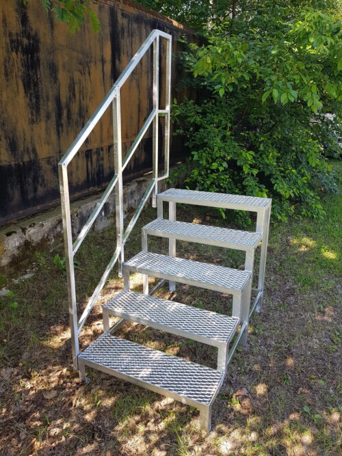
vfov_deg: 67.3
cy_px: 228
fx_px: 343
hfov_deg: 53.0
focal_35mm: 26
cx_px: 171
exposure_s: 1/230
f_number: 1.7
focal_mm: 4.2
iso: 50
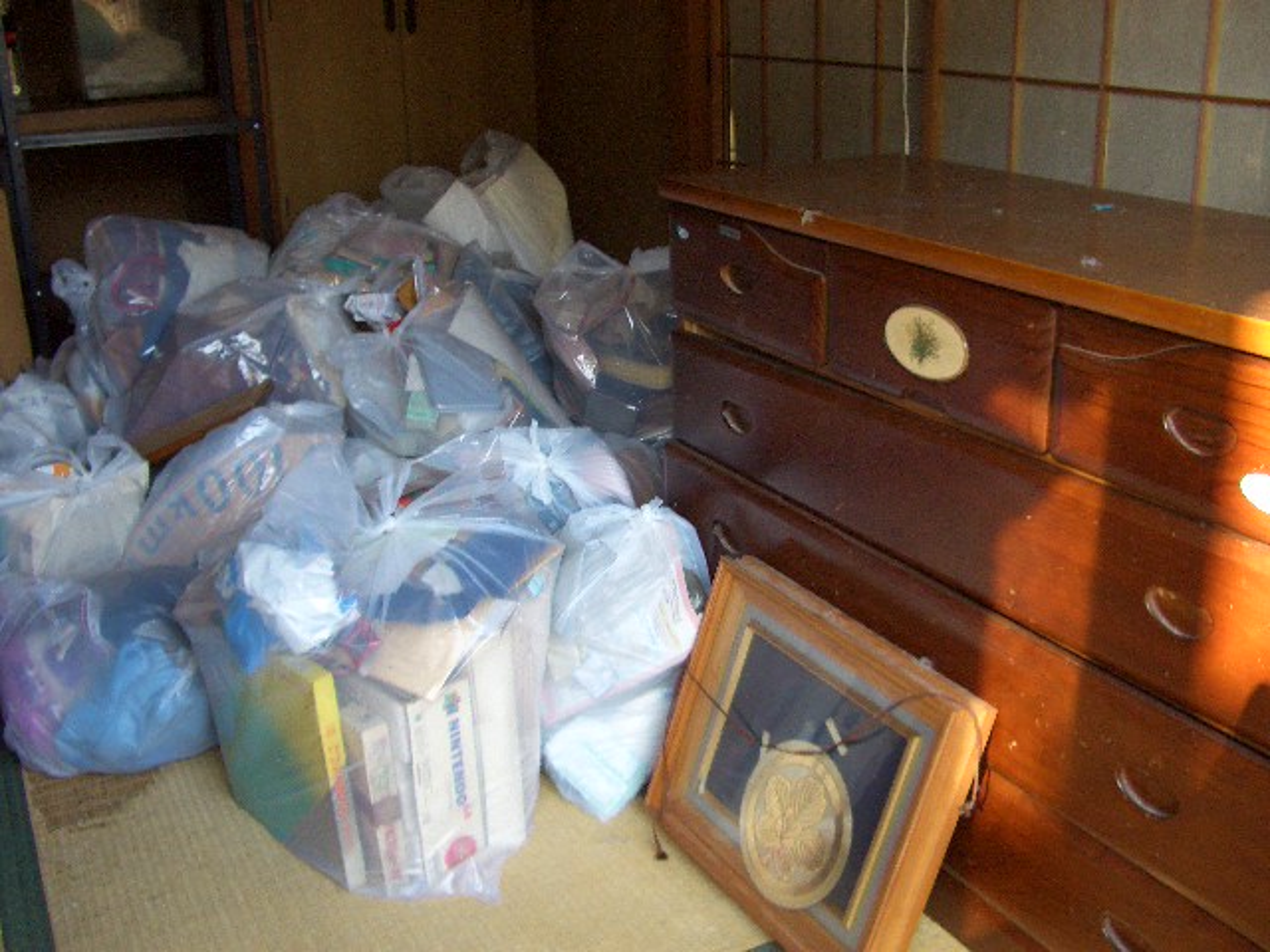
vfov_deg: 40.7
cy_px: 476
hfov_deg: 52.6
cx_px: 635
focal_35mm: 35
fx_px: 1284
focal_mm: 5.8
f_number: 2.6
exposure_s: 1/100
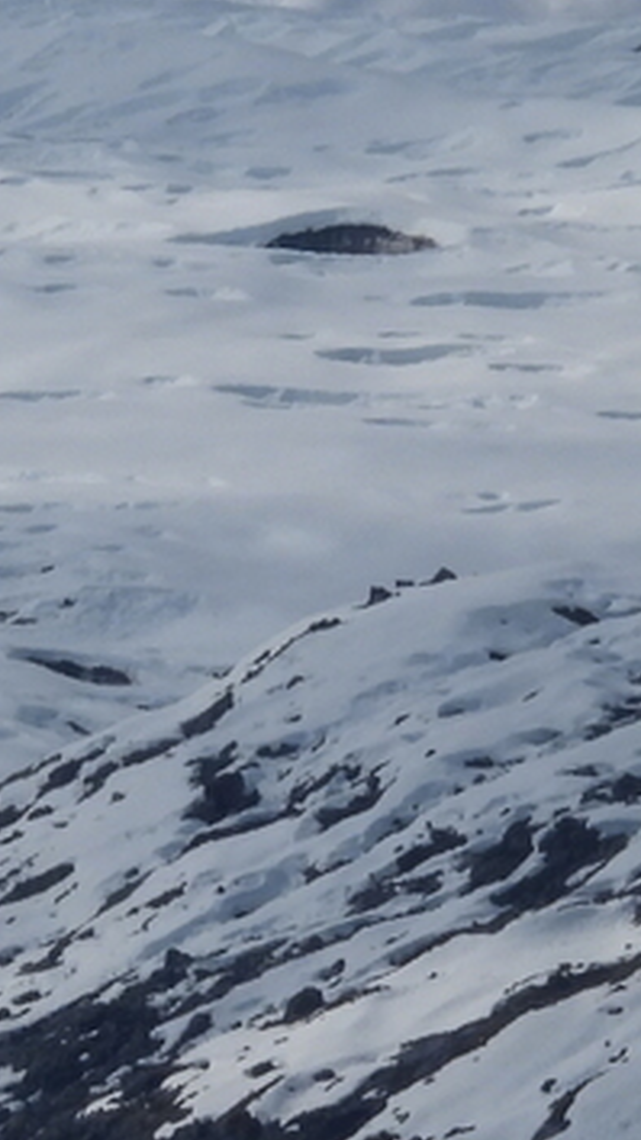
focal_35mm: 2564
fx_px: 77512
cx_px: -808
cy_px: 303
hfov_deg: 0.5
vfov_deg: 0.8
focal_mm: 116
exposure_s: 1/2000
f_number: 7.1
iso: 100
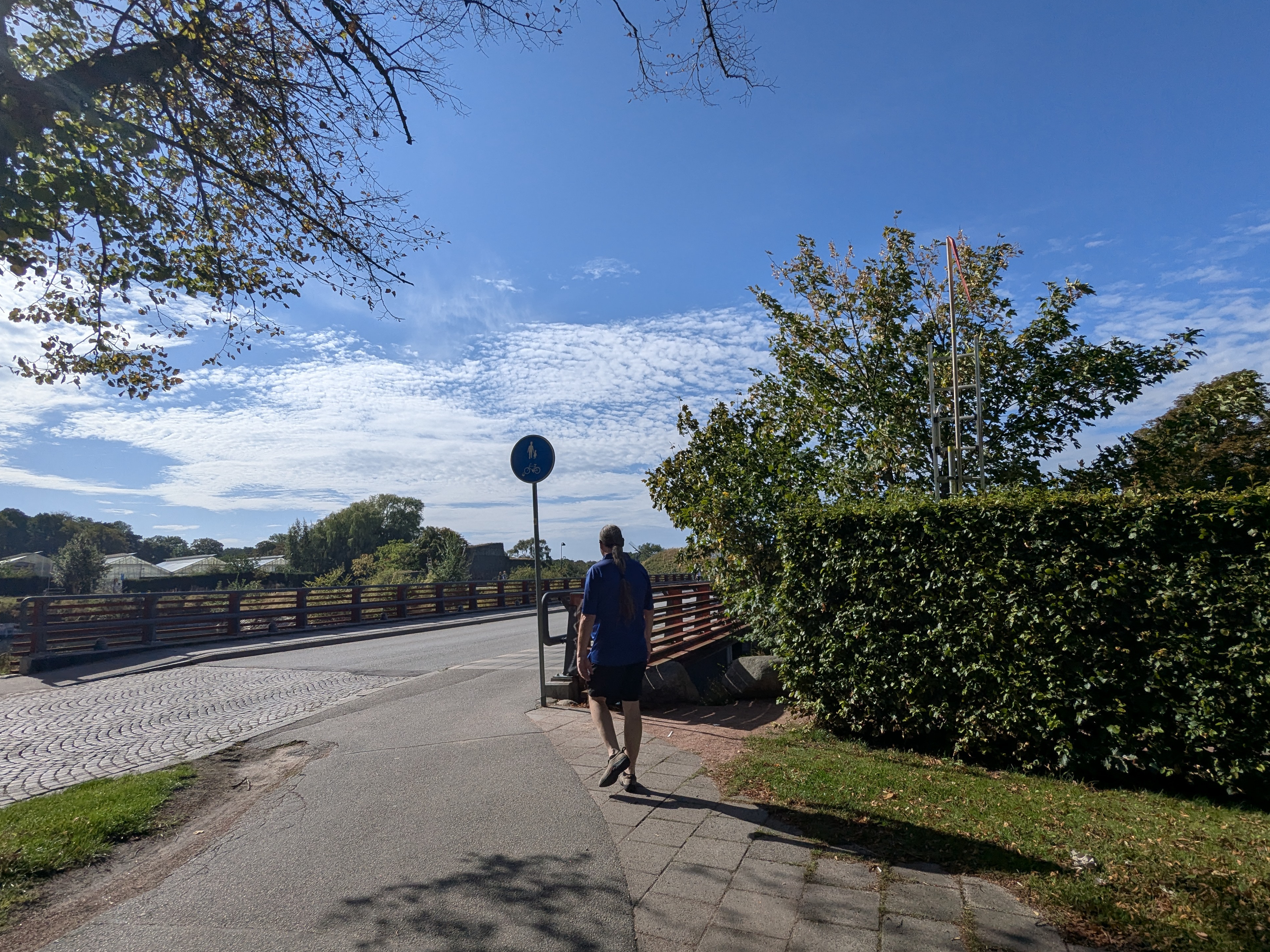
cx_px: 640
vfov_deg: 74.7
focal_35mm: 17
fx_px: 624
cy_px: 490
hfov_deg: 91.0
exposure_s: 1/3876
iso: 49
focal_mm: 2.35
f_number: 2.2
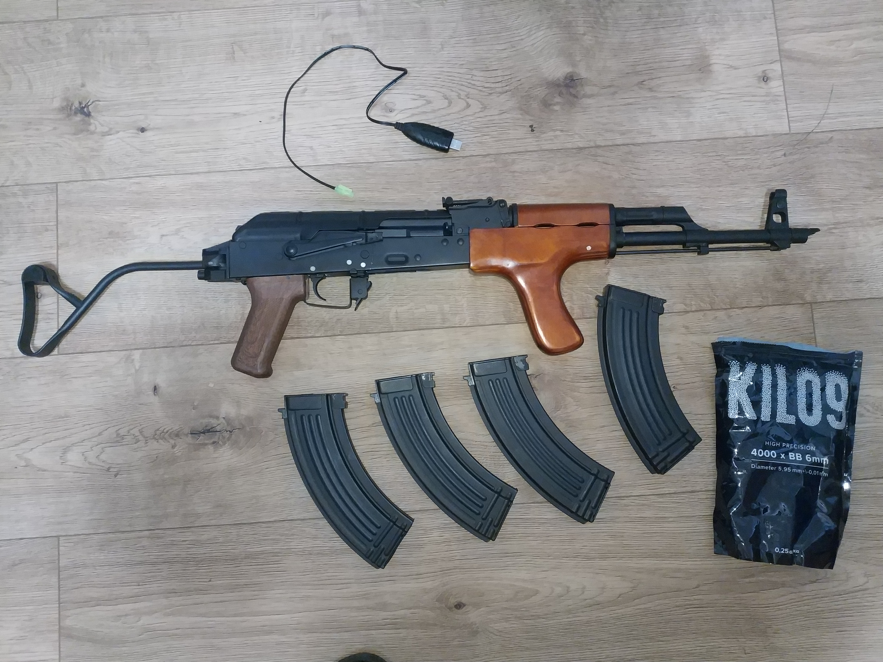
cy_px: 331
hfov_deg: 56.8
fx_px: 816
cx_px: 442
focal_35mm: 32
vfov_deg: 44.2
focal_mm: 4.5
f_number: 2
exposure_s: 1/12
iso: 1306
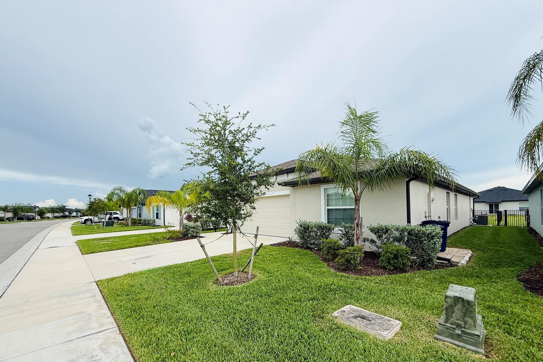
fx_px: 226
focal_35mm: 15
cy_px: 208
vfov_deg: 76.8
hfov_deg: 100.4
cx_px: 275
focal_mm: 2.22
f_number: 2.2
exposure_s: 1/694
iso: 50
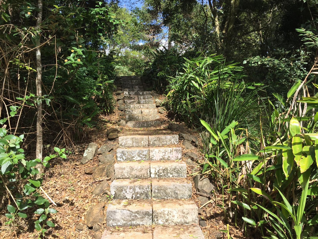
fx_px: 266
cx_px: 159
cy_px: 120
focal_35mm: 29
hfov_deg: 61.7
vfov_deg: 48.2
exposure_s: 1/732
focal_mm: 4.15
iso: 32
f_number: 2.2
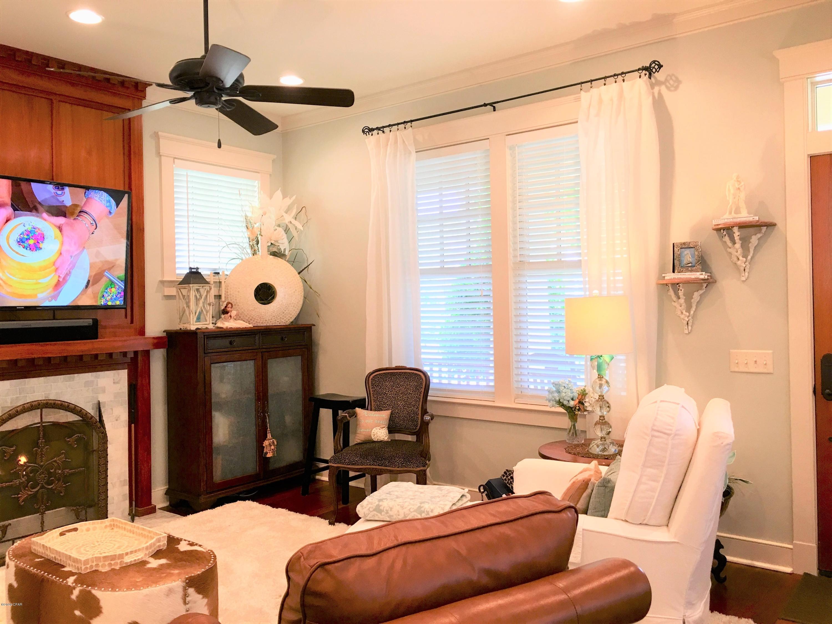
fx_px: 697
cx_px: 416
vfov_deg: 48.2
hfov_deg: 61.7
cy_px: 312
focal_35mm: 29
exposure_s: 1/15
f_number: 2.2
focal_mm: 4.15
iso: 25
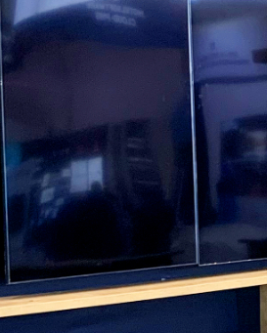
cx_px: 364
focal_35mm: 134
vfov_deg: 14.4
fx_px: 1323
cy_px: 171
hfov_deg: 11.2
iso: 100
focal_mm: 4.2
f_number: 1.8
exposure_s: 1/50
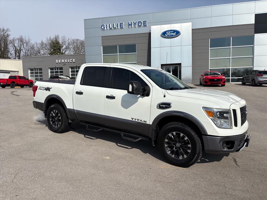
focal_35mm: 26
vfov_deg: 53.1
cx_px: 134
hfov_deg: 67.3
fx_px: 201
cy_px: 100
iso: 50
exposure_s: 1/7813
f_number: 1.6
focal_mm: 5.96
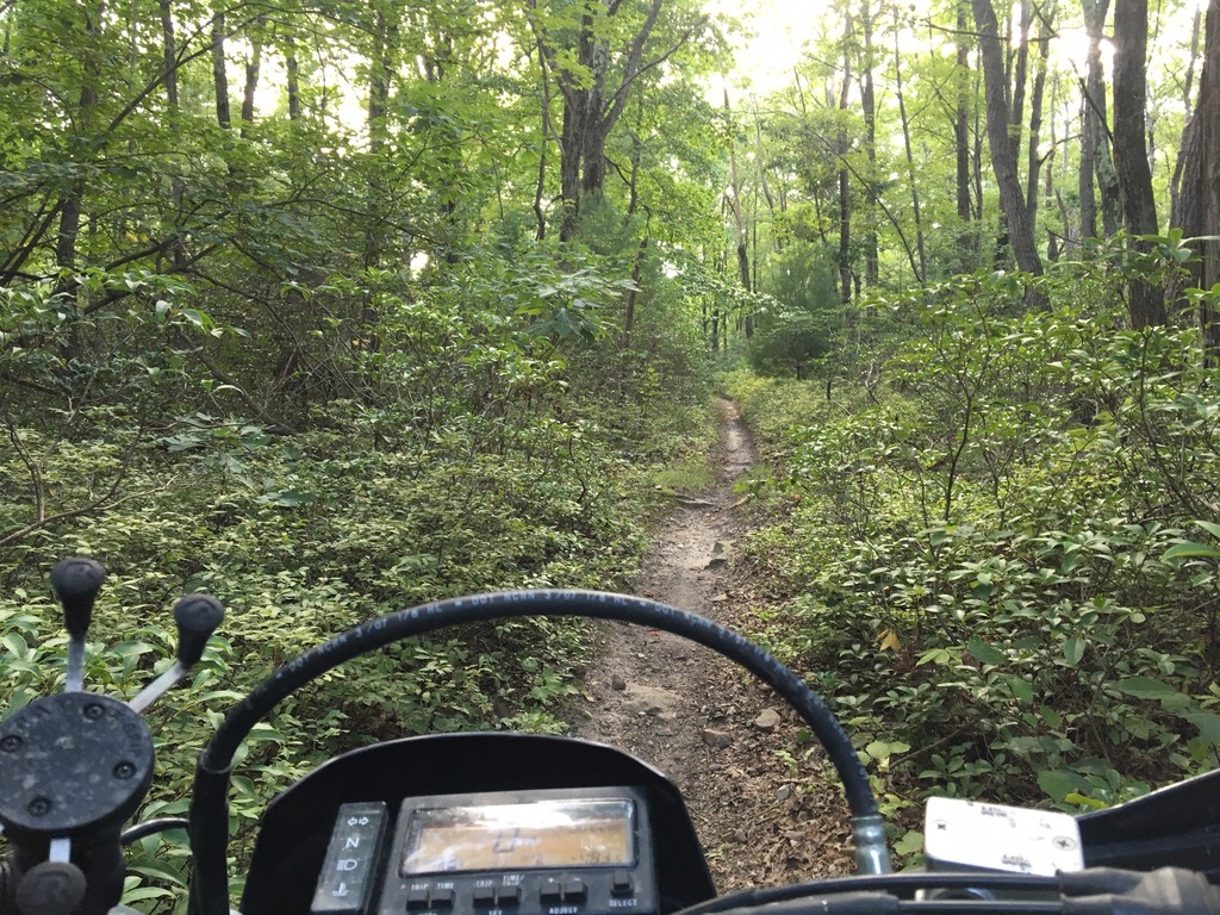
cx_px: 610
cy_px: 458
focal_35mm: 29
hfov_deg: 61.7
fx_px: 1022
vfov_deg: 48.2
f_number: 2.2
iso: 40
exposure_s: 1/30
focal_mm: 4.15
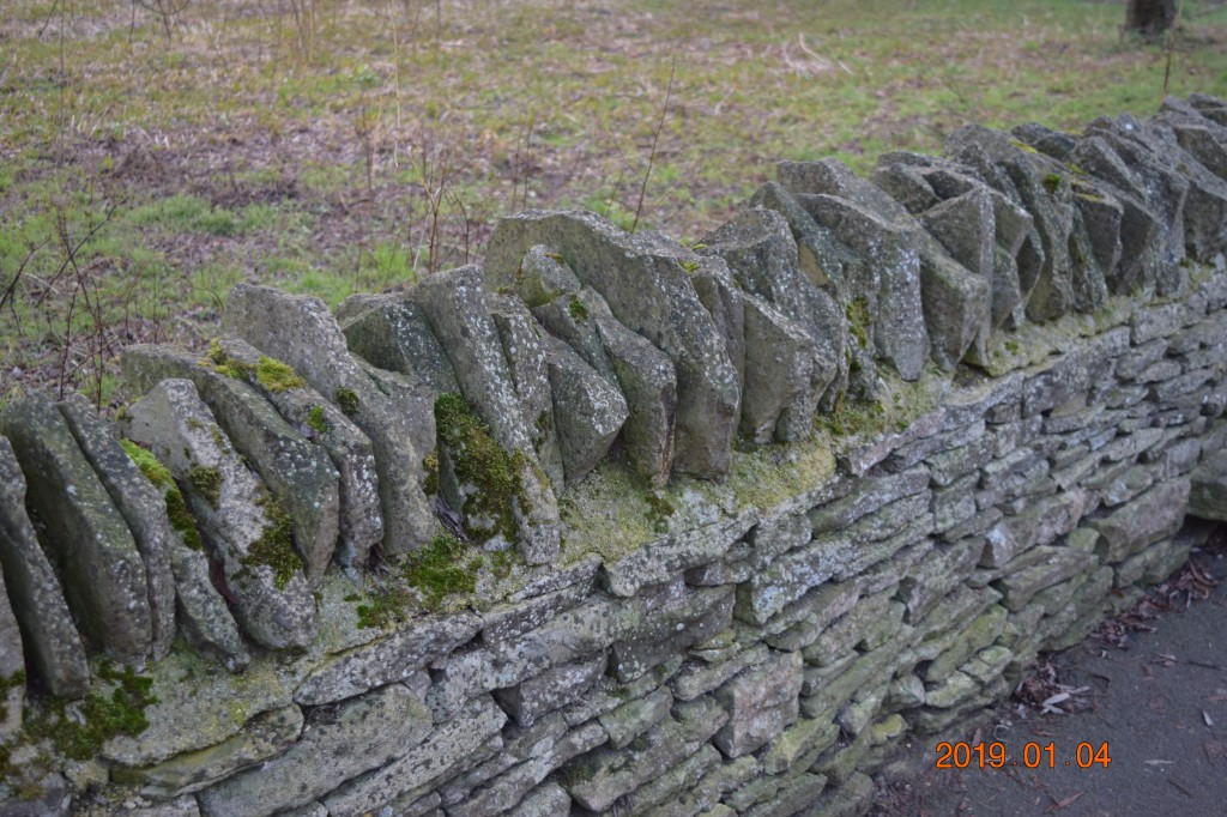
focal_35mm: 44
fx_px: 1482
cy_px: 408
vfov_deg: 30.8
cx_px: 614
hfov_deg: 45.0
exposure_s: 1/60
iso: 280
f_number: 4.2
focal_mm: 29
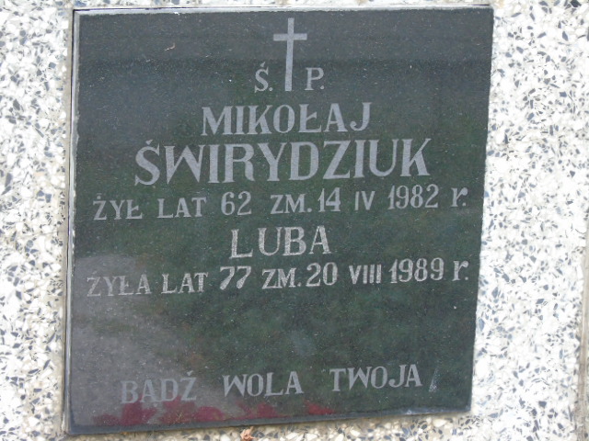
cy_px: 220
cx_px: 294
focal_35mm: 162
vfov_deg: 9.2
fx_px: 2756
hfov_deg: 12.2
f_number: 4.9
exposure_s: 1/80
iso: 400
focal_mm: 29
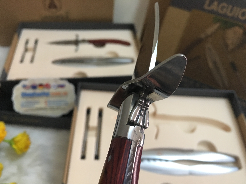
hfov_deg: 61.7
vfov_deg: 48.2
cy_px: 92
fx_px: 206
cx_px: 123
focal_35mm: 29
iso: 80
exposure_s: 1/10
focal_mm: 4.15
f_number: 2.2
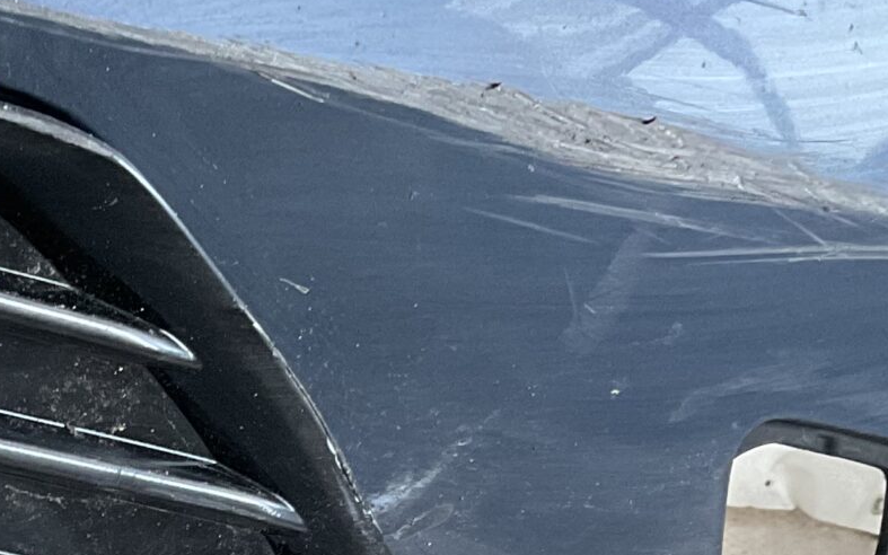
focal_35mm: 100
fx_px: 2420
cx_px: -301
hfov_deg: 19.1
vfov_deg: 12.0
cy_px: 996
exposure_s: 1/60
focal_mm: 3
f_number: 1.8
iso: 160
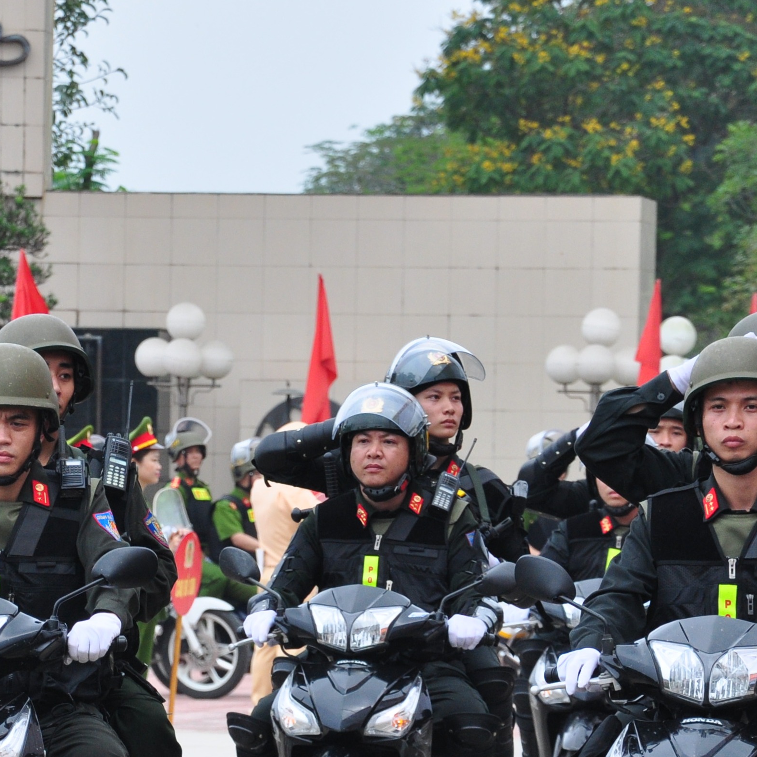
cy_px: 551
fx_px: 8439
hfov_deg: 5.1
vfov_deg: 5.1
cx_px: 252
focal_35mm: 341
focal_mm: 105
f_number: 6.3
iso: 500
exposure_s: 1/500
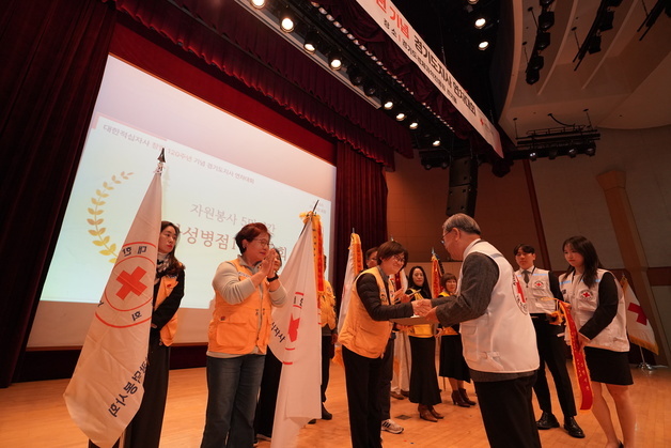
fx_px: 298
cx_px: 336
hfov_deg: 96.7
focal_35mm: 16
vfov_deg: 73.8
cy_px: 224
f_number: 4
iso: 3200
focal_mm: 16
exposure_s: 1/160
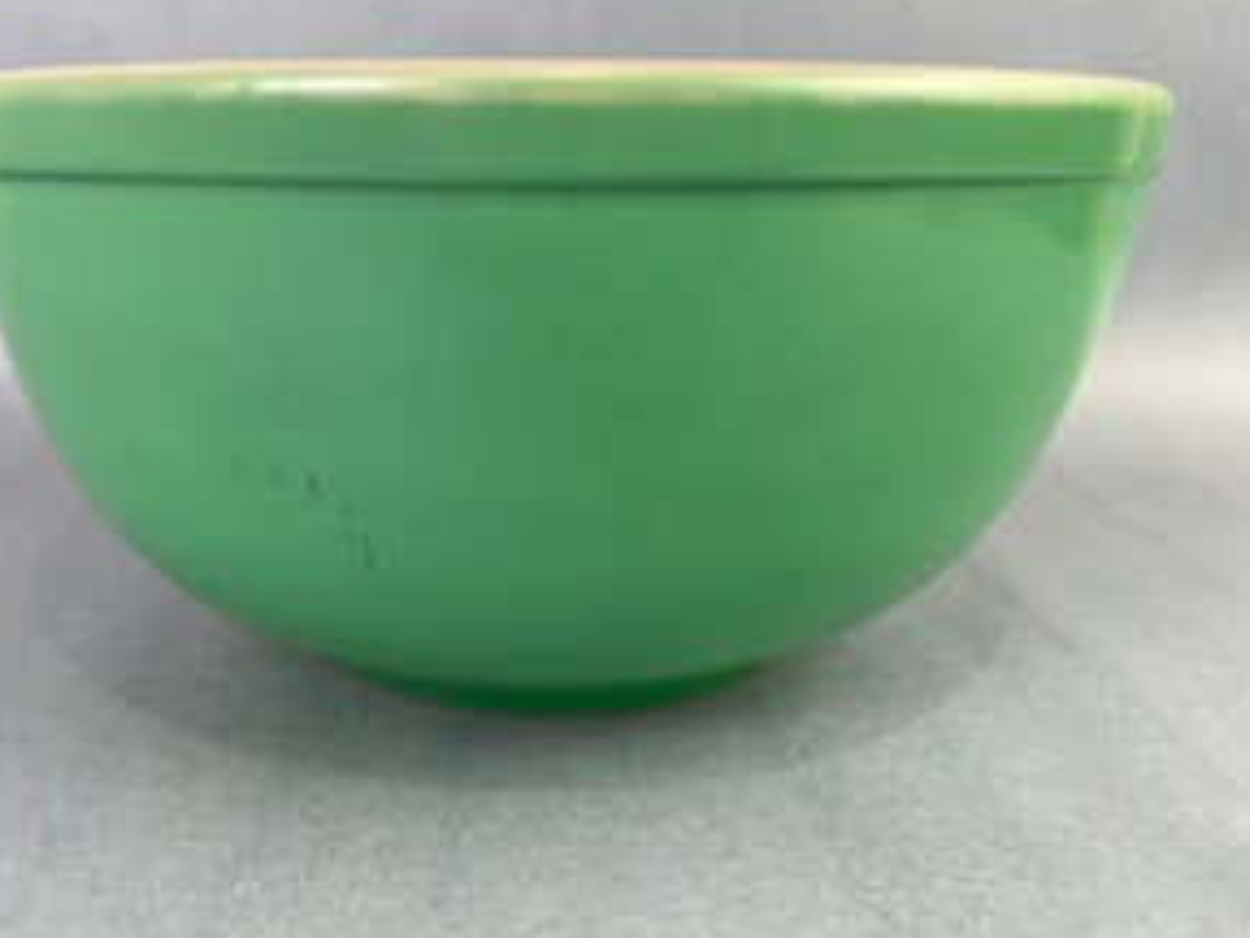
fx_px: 1119
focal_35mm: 31
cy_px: 432
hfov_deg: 58.2
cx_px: 558
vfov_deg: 45.4
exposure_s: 1/120
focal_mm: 5.7
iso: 40
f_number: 1.5
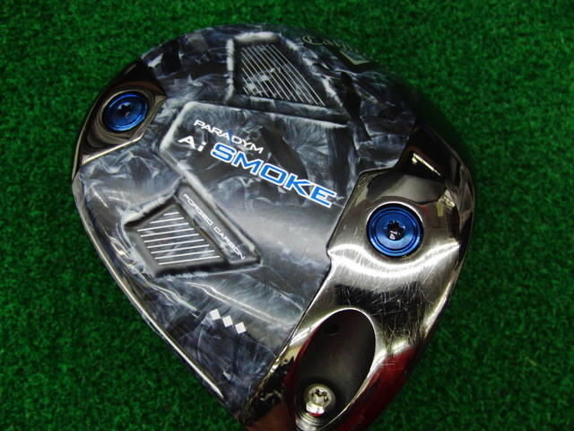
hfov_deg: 50.1
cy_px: 216
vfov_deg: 38.7
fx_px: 614
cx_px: 287
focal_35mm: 37
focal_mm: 6.42
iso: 400
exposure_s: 1/60
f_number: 3.6
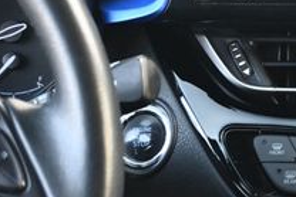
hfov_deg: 11.9
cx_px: 424
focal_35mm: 166
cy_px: 24
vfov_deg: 8.3
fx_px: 1366
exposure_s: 1/125
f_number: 5.3
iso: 2000
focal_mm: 36
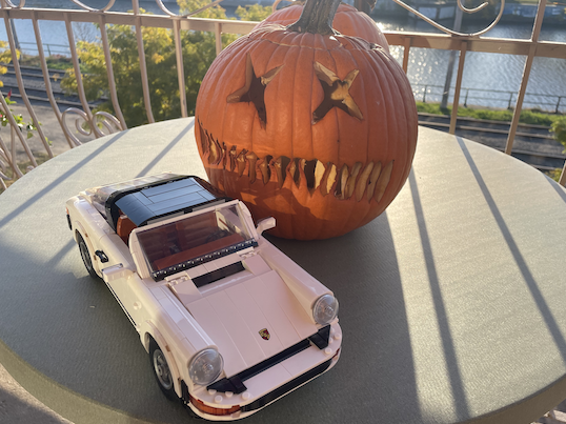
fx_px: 474
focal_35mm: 29
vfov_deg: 48.2
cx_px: 297
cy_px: 226
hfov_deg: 61.7
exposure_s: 1/917
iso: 32
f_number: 1.6
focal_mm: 4.2
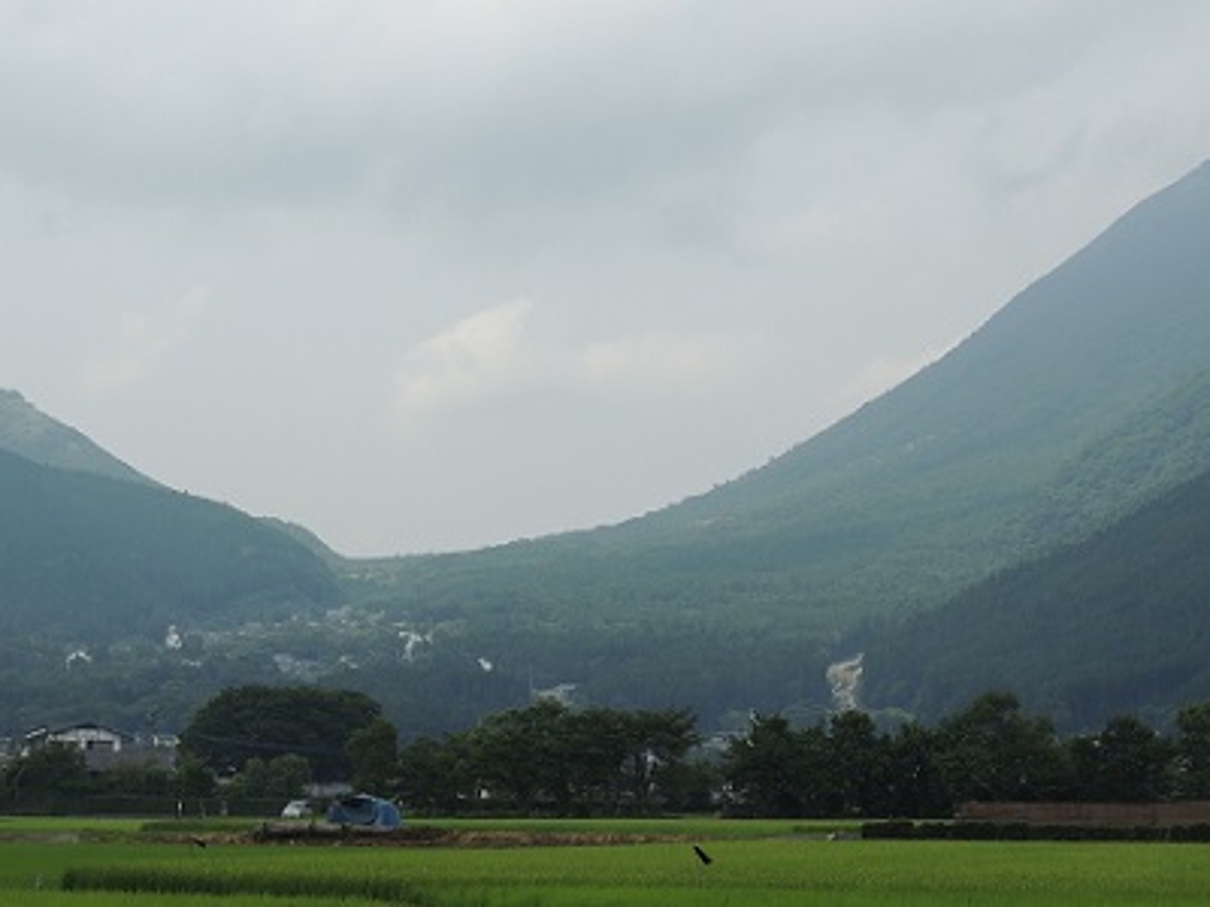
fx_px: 2097
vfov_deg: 24.4
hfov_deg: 32.2
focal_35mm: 60
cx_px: 605
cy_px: 454
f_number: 3.7
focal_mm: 10.7
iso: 100
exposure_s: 1/1000
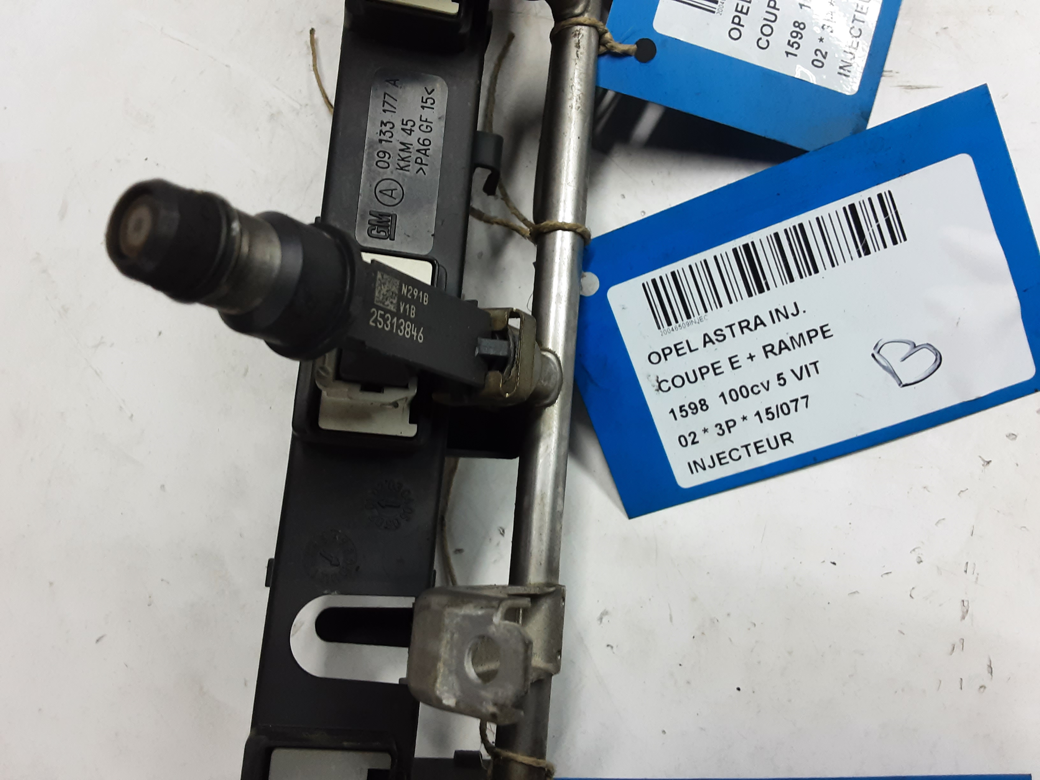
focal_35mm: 27
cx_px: 520
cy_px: 390
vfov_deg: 51.4
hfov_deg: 65.3
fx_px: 811
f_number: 1.9
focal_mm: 2.91
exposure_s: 1/50
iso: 100
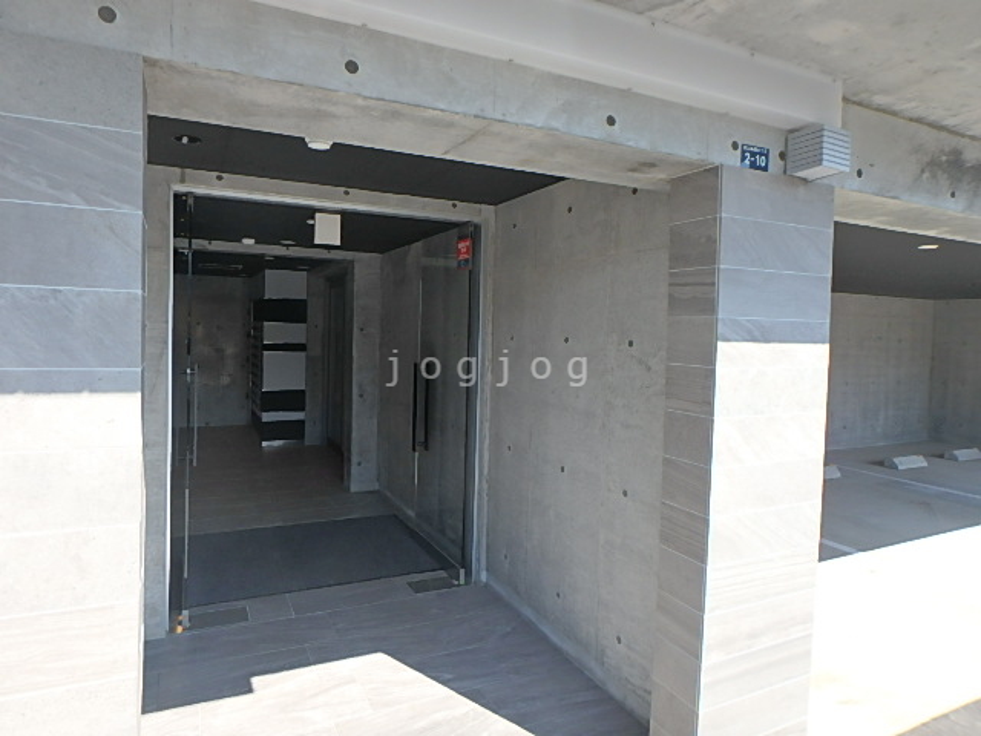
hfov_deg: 79.0
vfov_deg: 63.4
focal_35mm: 21
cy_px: 368
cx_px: 490
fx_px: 595
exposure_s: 1/400
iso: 125
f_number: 3.5
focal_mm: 3.7
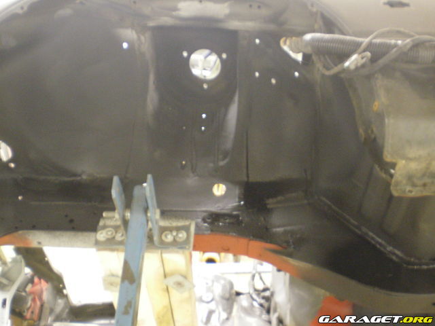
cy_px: 163
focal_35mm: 38
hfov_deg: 49.0
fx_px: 478
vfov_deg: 37.7
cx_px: 218
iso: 400
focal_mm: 6.3
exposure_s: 1/5
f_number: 3.1
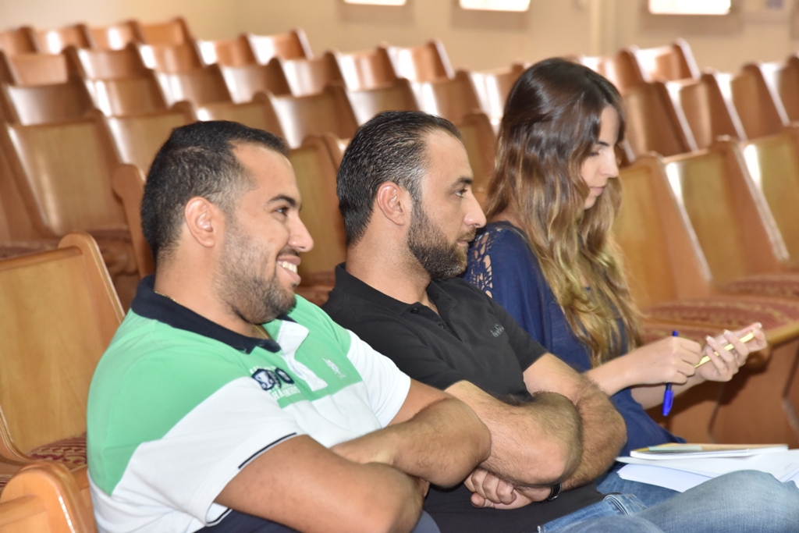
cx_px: 400
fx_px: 2331
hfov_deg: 19.5
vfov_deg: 13.0
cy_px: 266
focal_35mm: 105
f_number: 6.3
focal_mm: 105
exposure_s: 1/100
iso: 2500
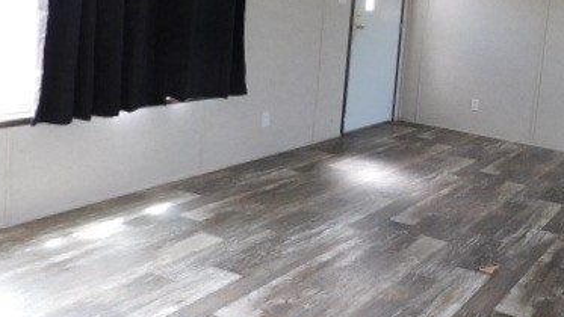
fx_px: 643
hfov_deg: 44.5
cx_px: 470
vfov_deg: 27.2
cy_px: 66
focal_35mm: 43
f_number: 3
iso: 220
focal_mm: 4
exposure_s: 1/30
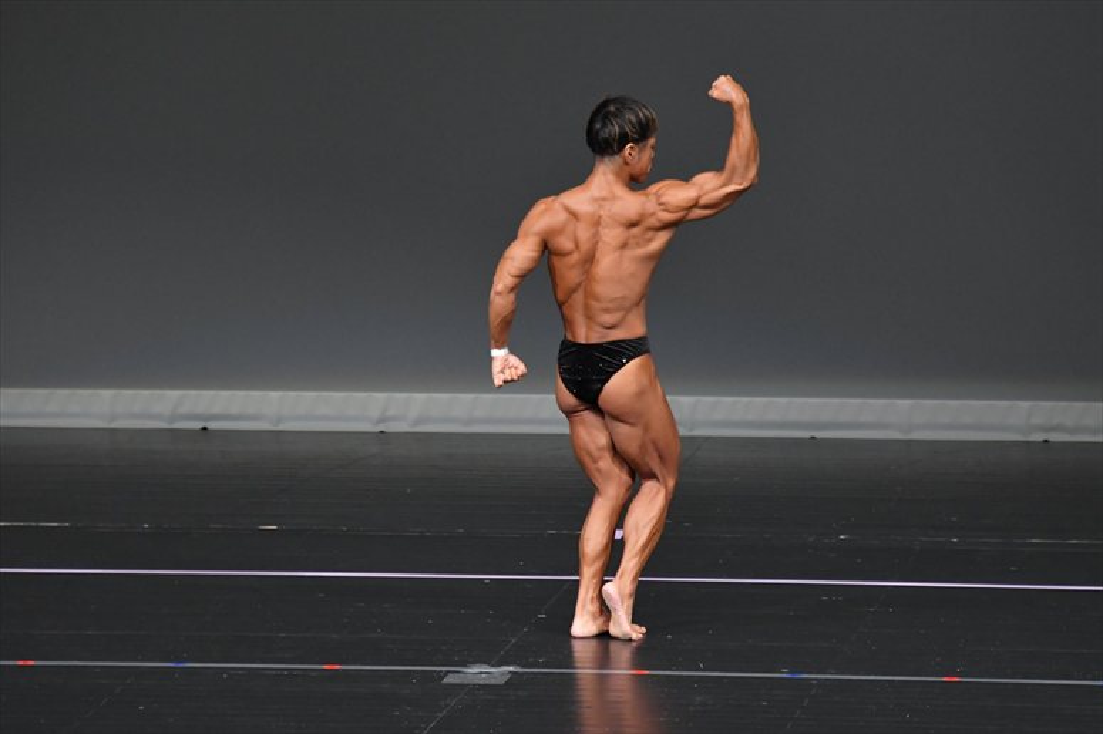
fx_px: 10565
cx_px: 552
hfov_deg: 6.0
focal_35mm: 345
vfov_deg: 4.0
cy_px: 367
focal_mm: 230
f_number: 5.6
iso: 4000
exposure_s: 1/400
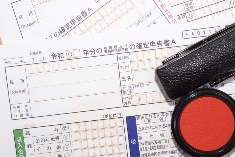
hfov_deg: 33.4
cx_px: 118
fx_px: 392
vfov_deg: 22.6
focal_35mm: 60
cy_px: 78
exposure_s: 1/200
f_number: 8
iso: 320
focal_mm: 40
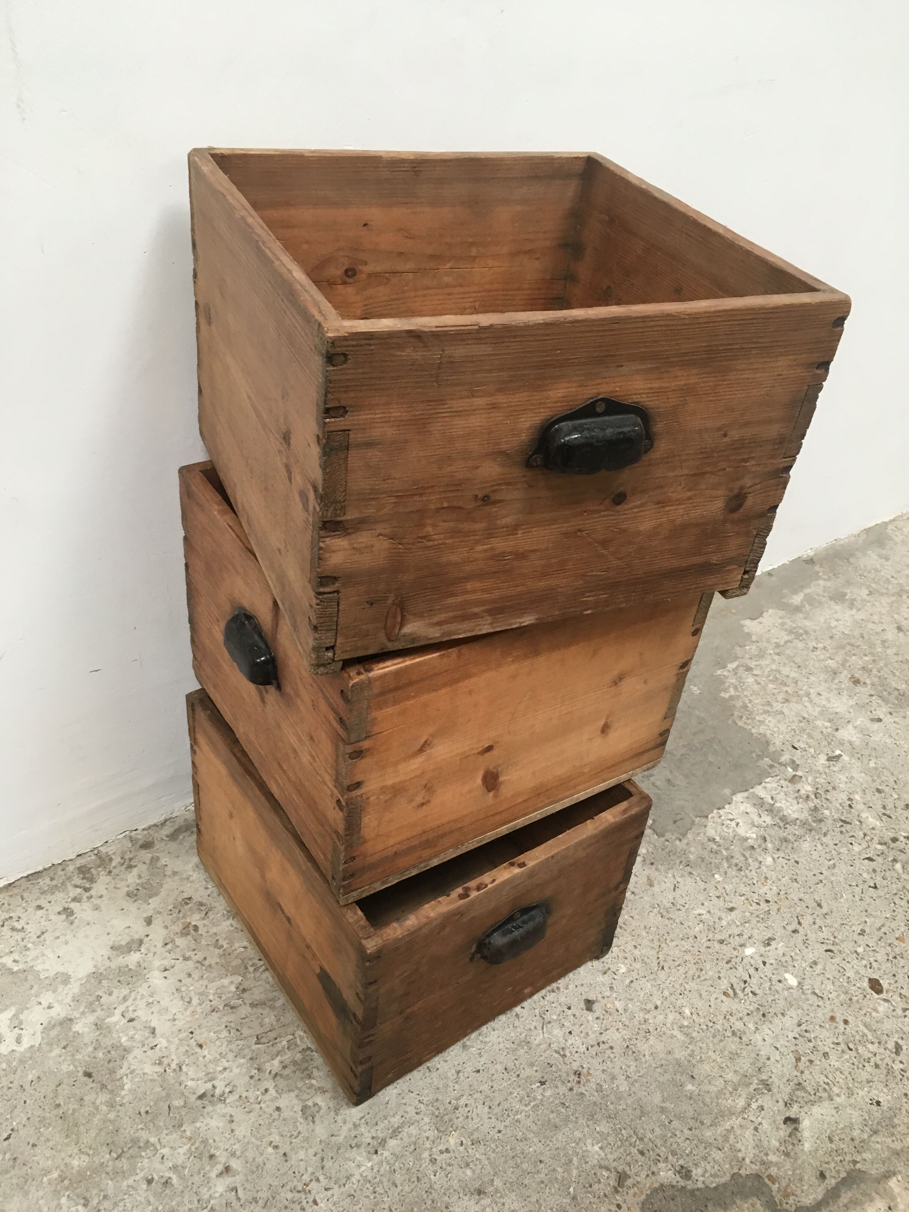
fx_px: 1015
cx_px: 454
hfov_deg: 48.2
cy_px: 606
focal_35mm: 29
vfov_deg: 61.7
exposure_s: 1/33
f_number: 2.2
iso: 64
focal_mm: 4.15
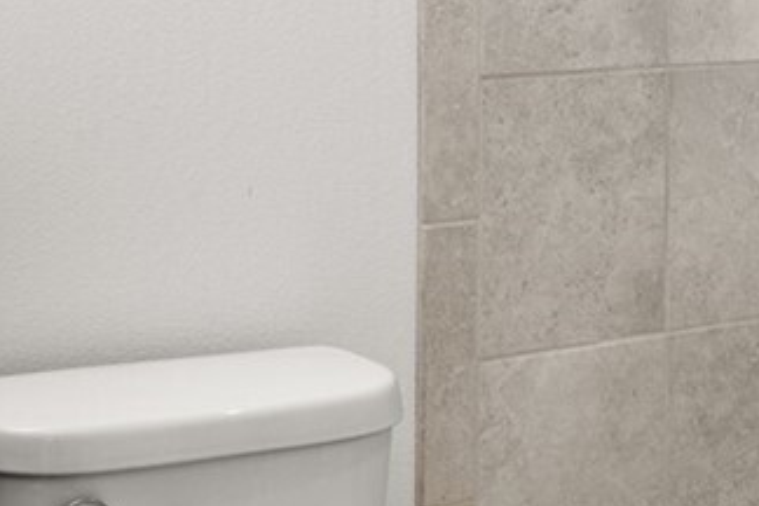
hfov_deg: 25.5
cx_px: 239
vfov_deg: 16.7
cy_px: -68
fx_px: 1665
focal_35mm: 79
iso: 500
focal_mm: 16
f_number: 8
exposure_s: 1/8
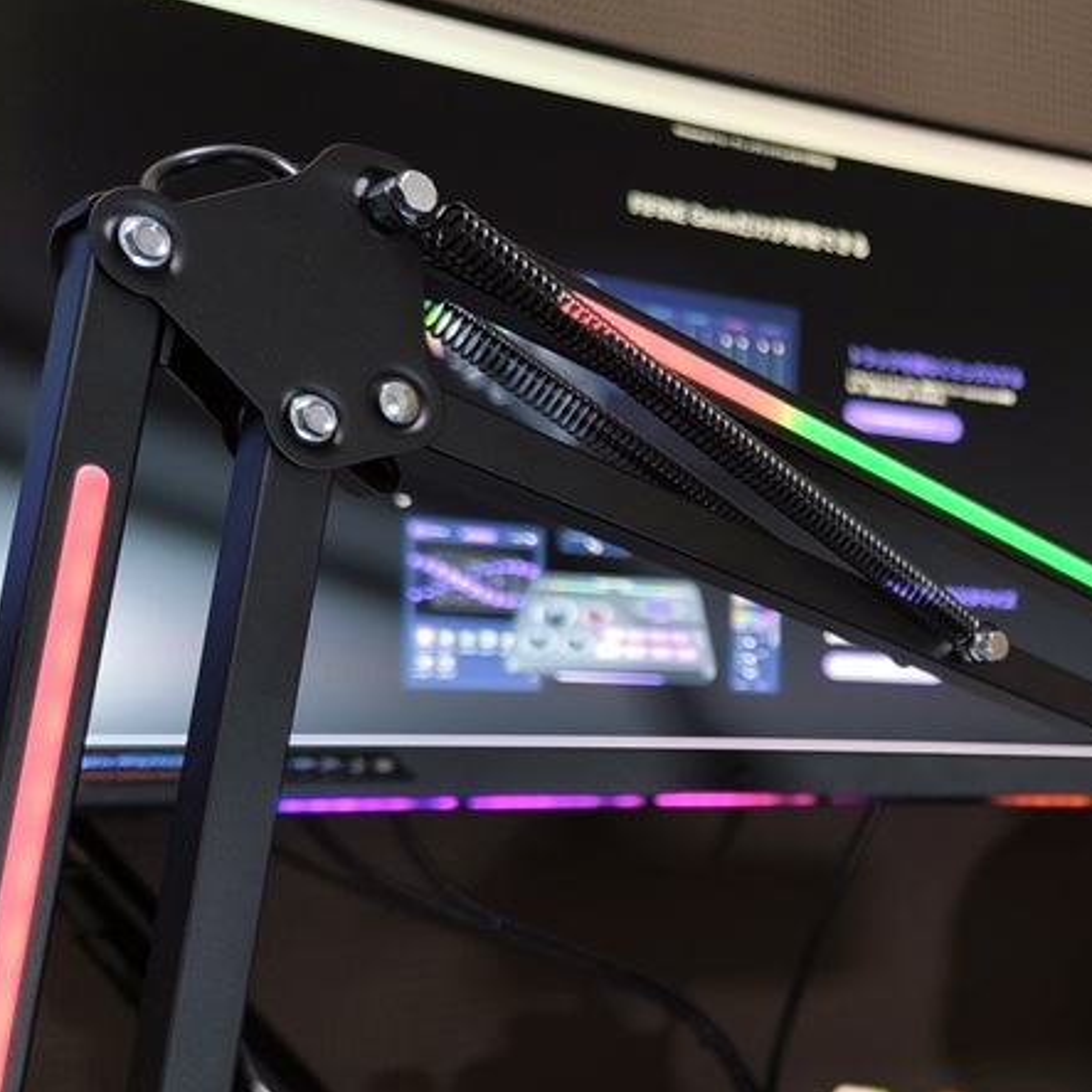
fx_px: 1677
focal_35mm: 47
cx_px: 1149
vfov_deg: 35.0
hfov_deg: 32.5
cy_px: 860
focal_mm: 6.14
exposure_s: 1/50
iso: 500
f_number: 1.65
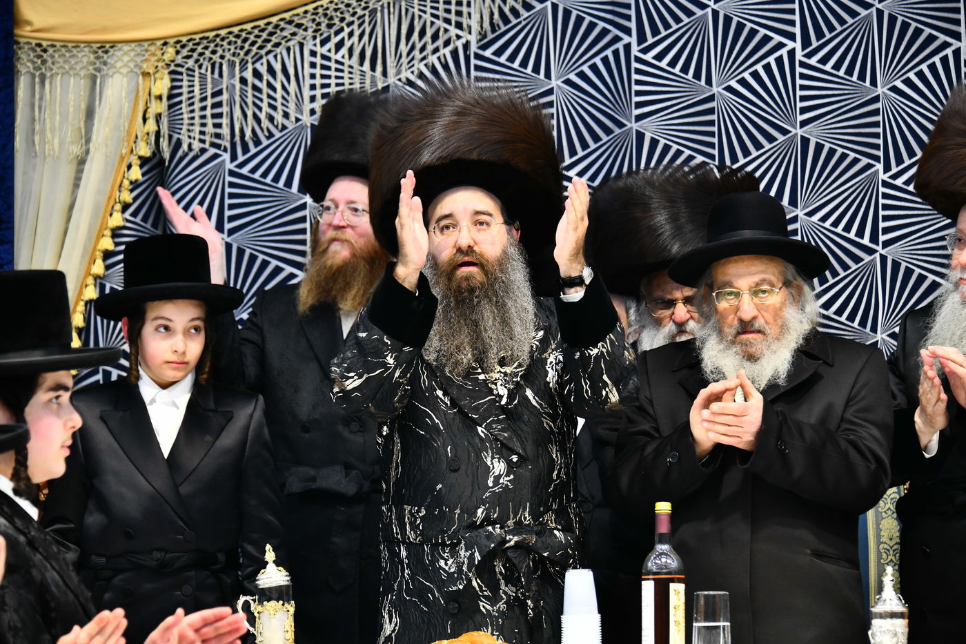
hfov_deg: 15.2
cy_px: 322
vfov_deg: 10.2
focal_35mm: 135
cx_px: 483
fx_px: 3622
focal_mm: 135
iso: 1600
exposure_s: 1/125
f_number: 5.6
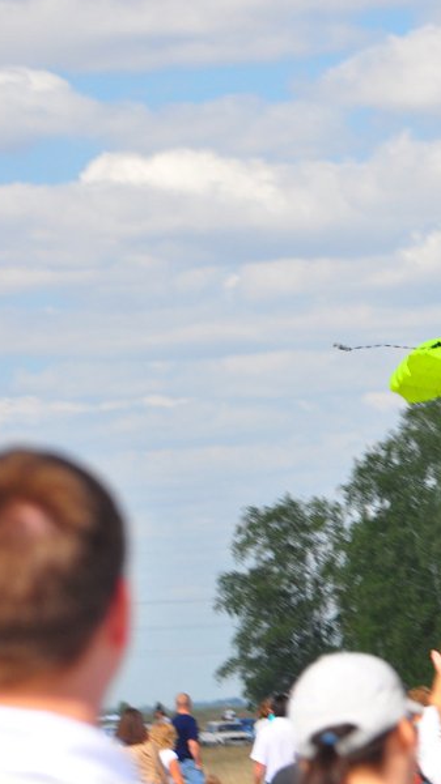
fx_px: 6970
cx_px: 550
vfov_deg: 6.4
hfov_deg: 3.6
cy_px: 402
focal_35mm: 335
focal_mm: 125
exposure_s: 1/125
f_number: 8
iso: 200
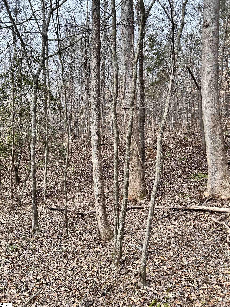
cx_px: 115
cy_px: 154
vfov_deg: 67.3
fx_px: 230
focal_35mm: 26
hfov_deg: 53.1
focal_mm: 5.7
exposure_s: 1/625
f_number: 1.5
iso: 50
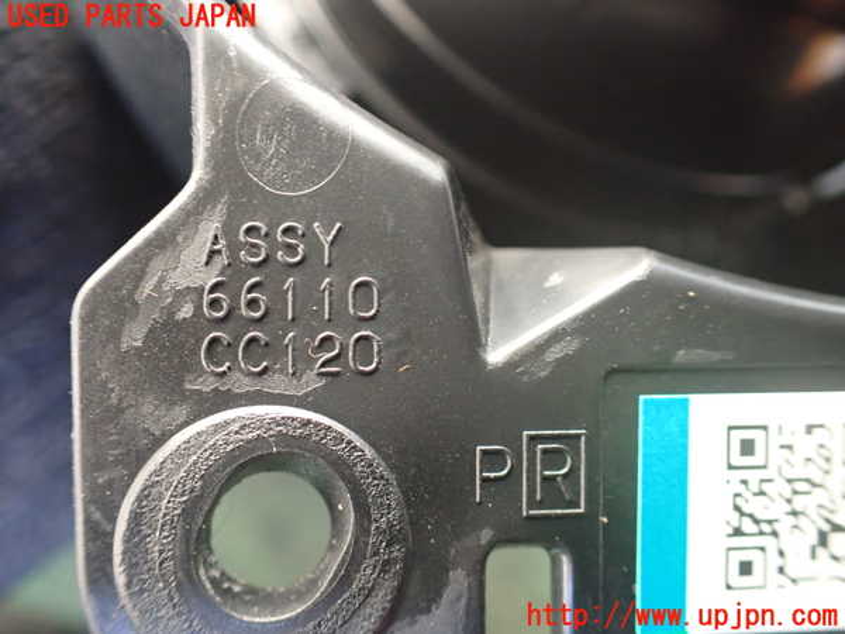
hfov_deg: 60.0
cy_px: 317
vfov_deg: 46.8
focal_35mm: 30
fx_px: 732
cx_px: 422
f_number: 2.3
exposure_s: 1/60
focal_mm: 5.4
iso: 800
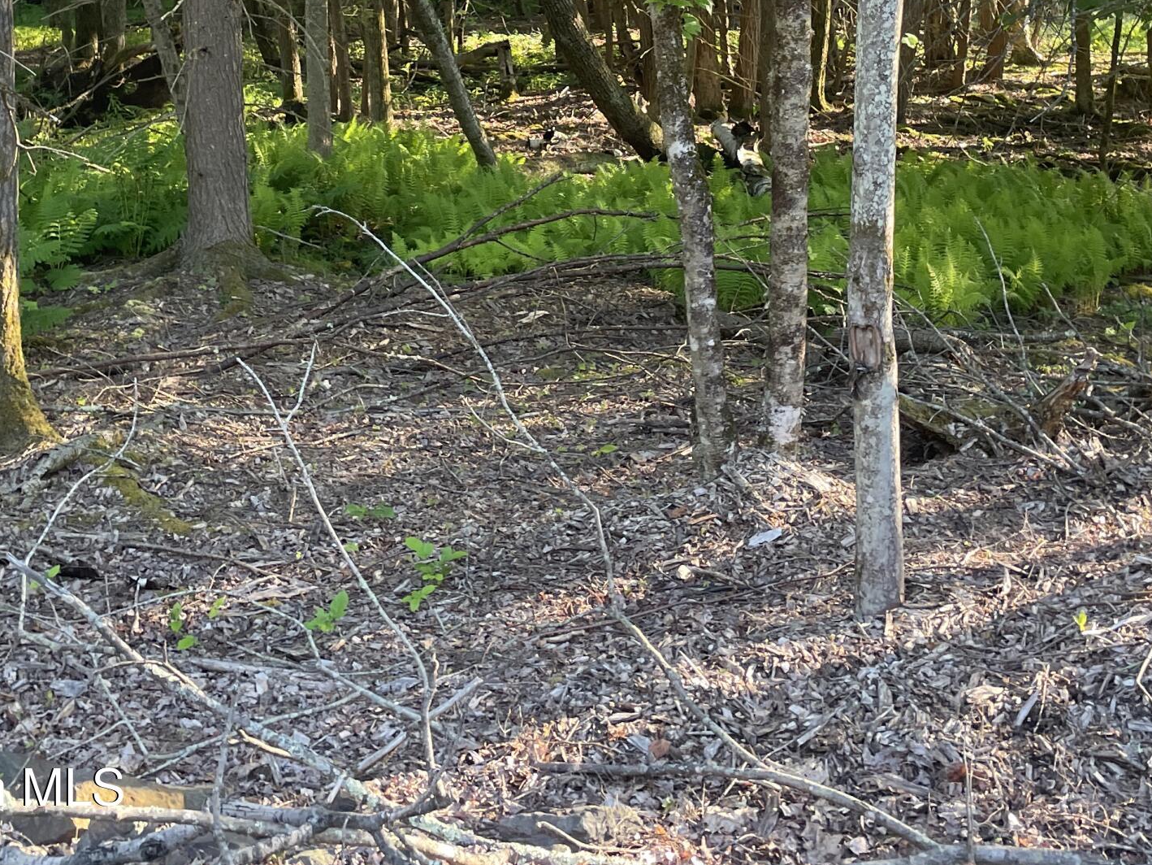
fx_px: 1831
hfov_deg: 34.9
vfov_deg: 25.0
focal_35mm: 55
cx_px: 541
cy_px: -43
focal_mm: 4.2
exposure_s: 1/100
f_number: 1.6
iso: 64
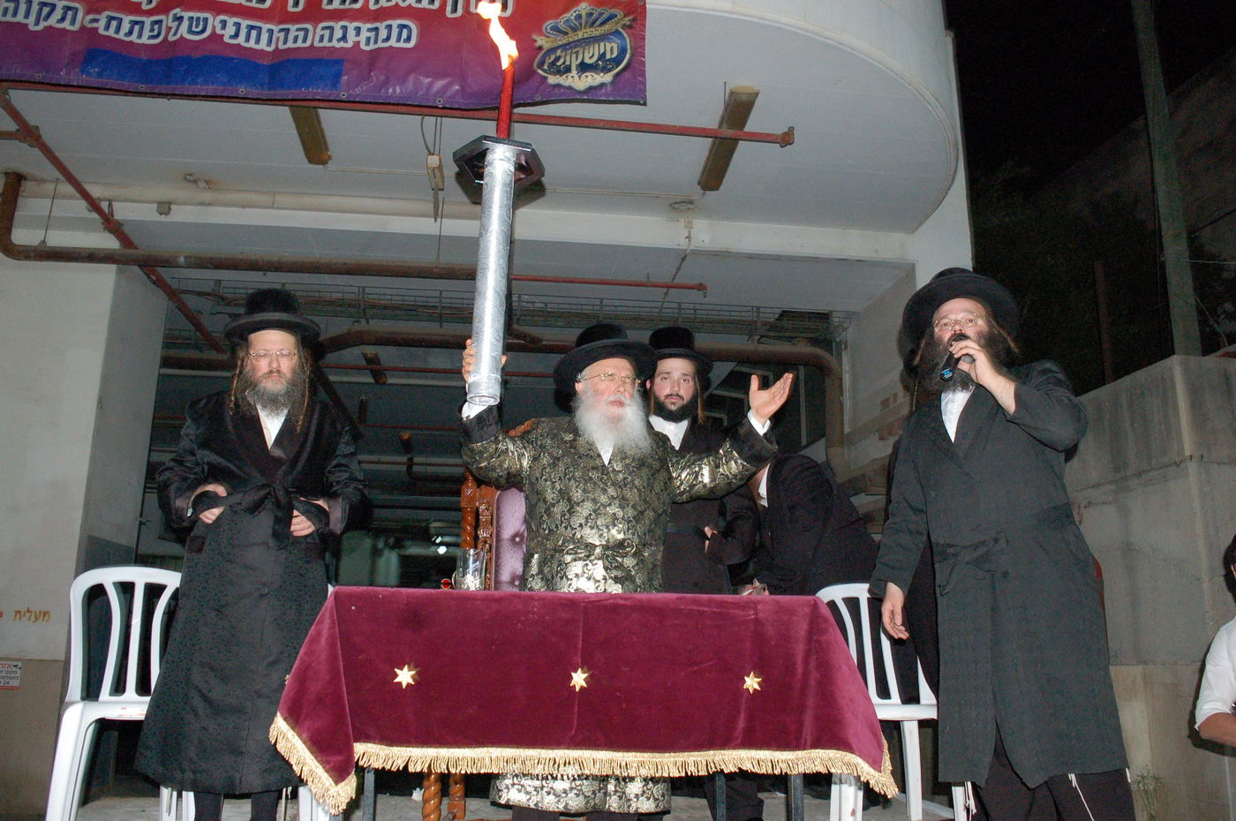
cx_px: 618
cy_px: 410
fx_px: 926
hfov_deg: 67.4
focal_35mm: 27
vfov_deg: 47.8
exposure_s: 1/60
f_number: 5
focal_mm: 18
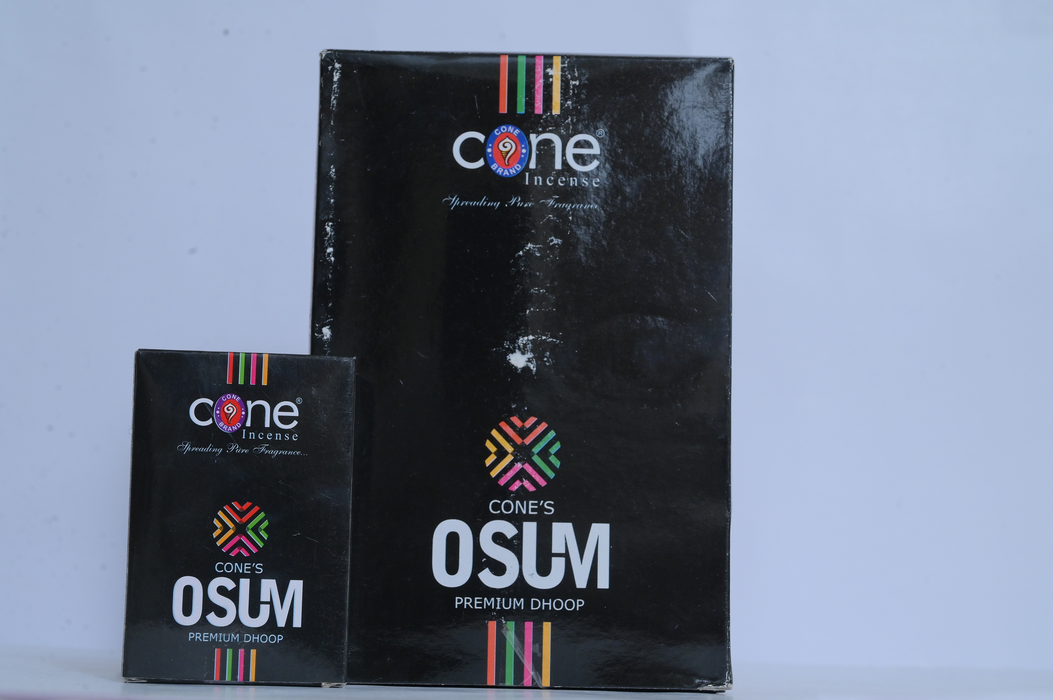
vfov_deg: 19.4
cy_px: 350
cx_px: 526
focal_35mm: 70
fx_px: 2046
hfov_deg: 28.9
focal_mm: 70
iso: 640
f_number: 11
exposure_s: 1/125
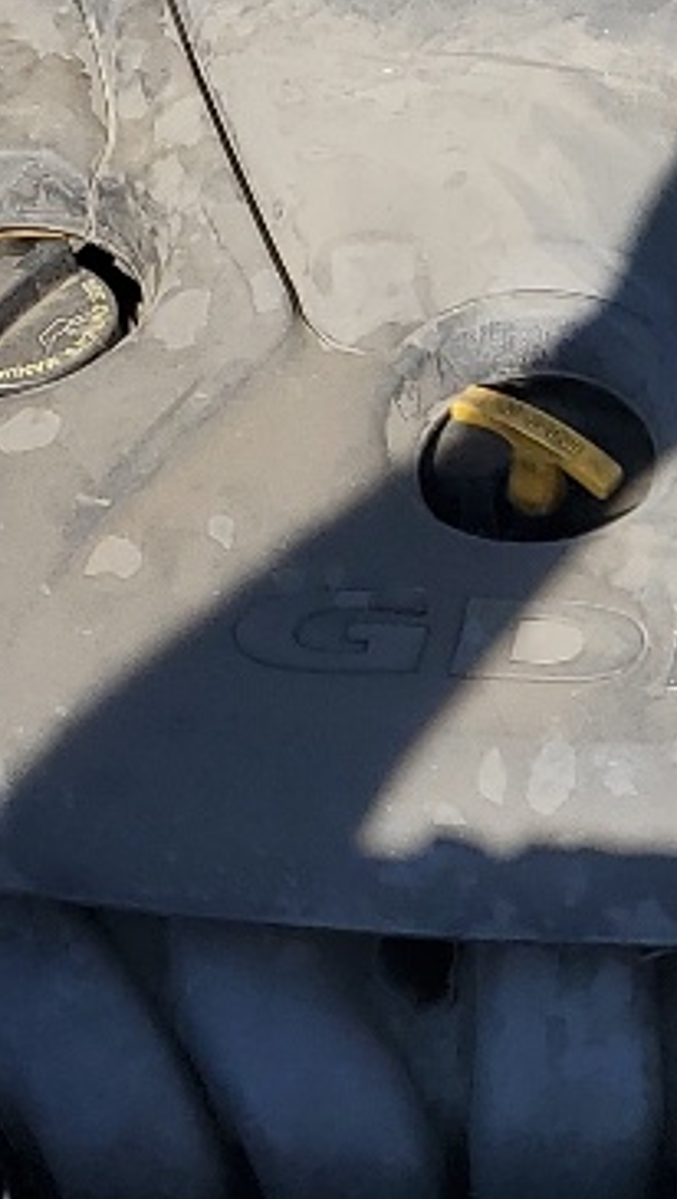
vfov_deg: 17.2
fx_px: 3947
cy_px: 838
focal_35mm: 124
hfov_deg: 9.5
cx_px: 1071
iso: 50
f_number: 1.5
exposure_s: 1/2000
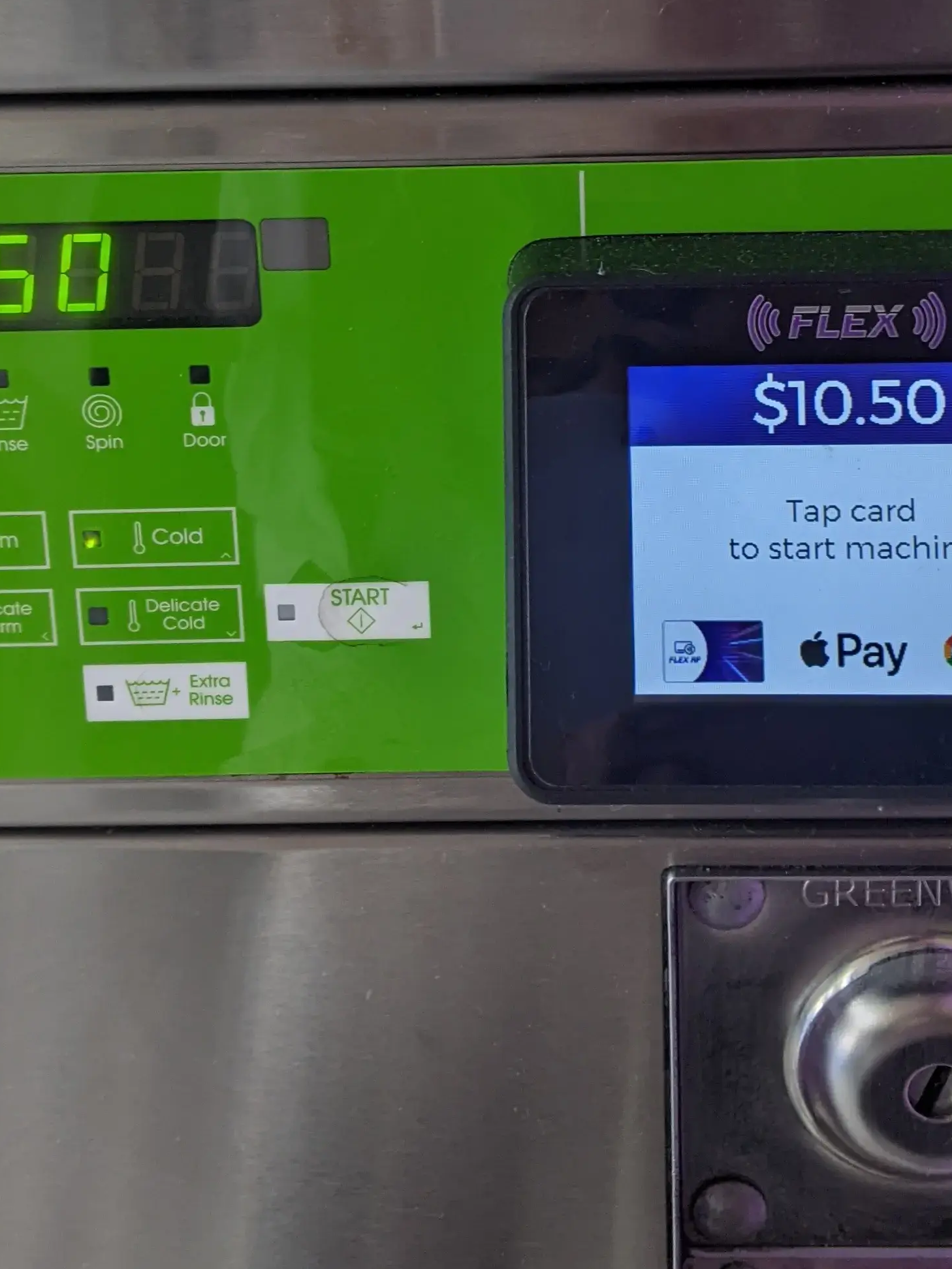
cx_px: 541
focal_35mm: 56
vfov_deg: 33.4
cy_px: 270
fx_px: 2053
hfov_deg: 26.1
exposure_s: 1/59.9
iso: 36
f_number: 1.8
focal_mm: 4.44
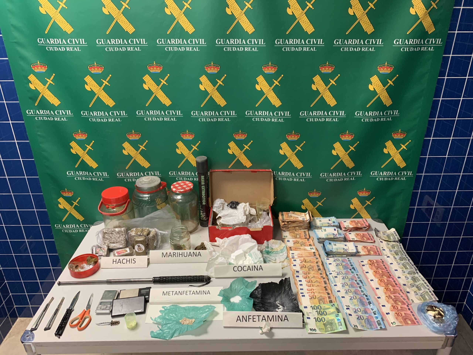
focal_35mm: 26
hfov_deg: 67.3
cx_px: 236
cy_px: 178
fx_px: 355
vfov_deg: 53.1
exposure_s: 1/50
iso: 250
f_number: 1.8
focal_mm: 4.25
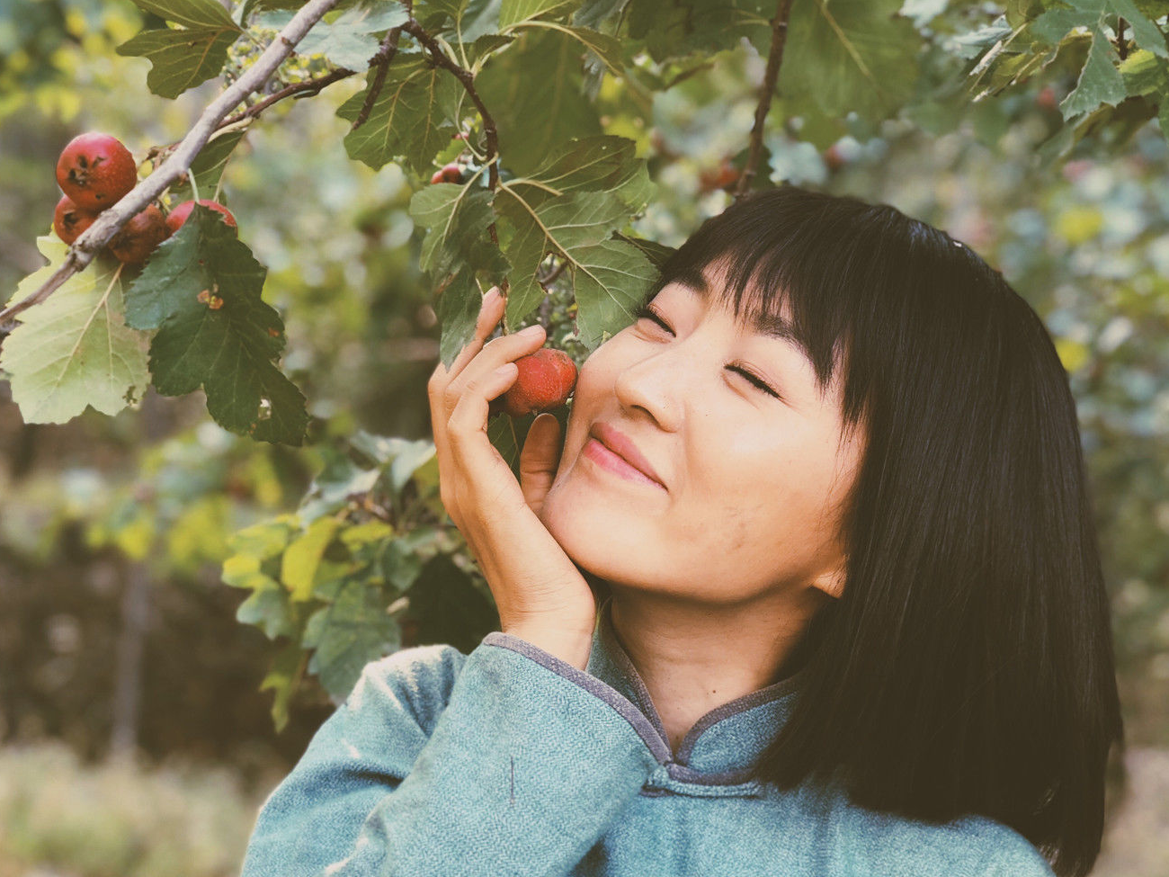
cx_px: 661
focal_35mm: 60
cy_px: 491
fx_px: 2026
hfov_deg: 32.1
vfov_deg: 24.4
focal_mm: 6
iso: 32
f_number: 2.4
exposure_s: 1/60
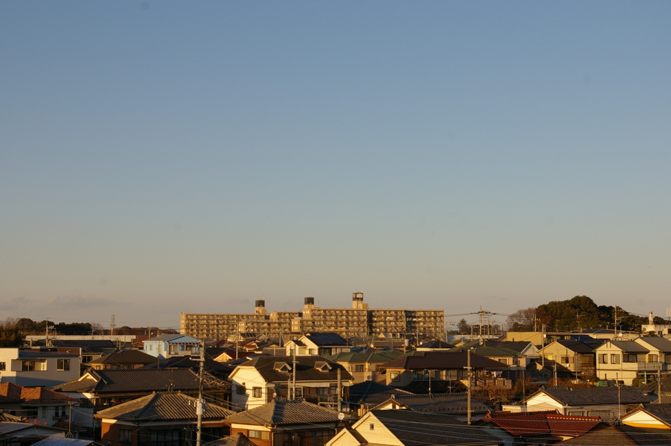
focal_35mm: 68
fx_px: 1257
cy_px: 214
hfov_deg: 29.9
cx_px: 335
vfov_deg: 20.1
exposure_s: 1/250
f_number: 9.5
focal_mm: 43
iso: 200
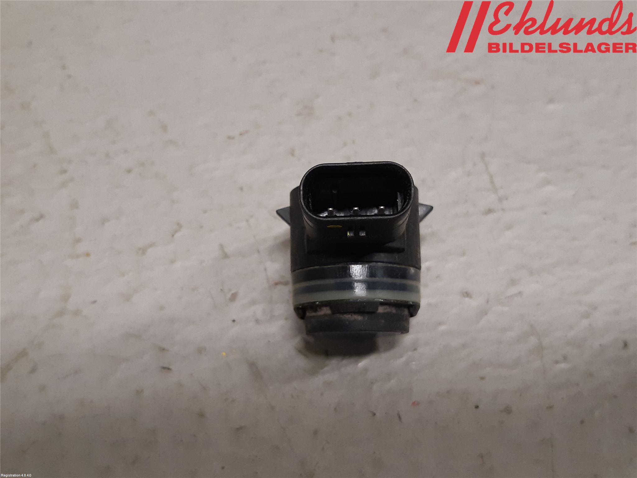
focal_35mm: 26
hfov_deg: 67.3
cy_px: 239
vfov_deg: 53.1
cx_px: 318
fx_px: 478
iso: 160
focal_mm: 3.93
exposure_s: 1/50
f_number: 1.7
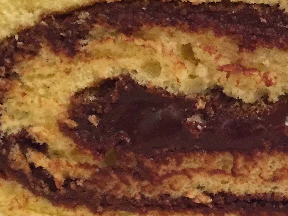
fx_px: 824
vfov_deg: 14.9
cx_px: 353
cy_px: 115
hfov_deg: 18.7
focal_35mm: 99
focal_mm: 4.15
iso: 320
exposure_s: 1/33
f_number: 2.2
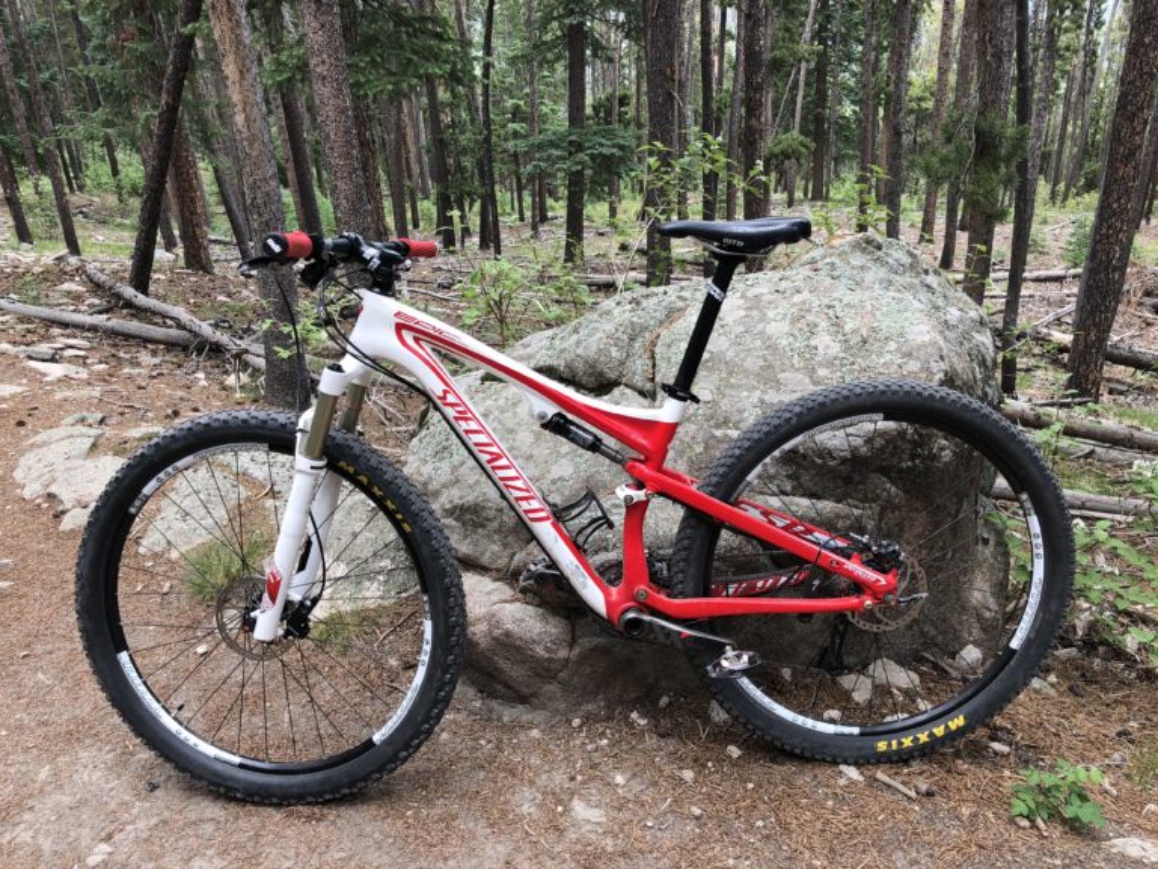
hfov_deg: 63.4
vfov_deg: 49.7
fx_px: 937
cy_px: 434
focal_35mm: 28
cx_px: 579
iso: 20
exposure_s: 1/215
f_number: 1.8
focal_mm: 4
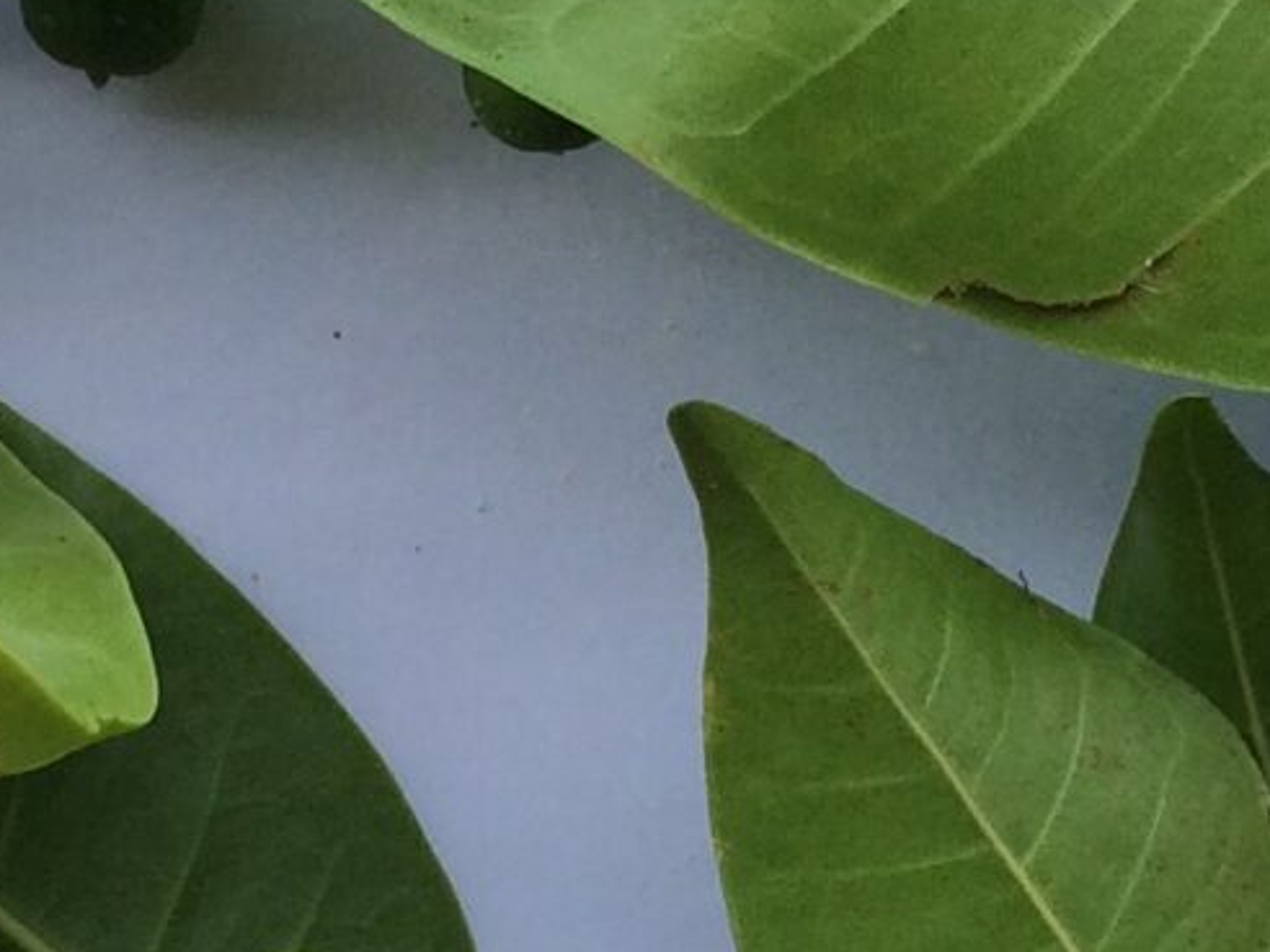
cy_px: 836
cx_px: 705
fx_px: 5540
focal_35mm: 151
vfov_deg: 9.8
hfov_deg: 13.1
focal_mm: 4.15
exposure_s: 1/328
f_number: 2.2
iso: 32
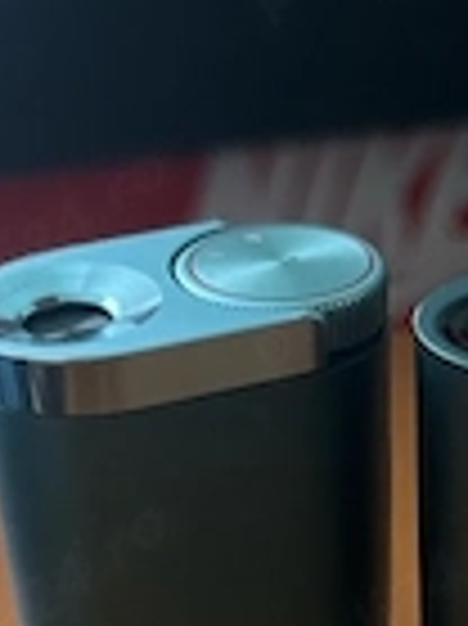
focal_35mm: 75
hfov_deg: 19.2
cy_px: 658
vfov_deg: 24.6
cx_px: 441
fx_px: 1354
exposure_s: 1/30
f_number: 1.6
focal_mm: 5.1
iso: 800
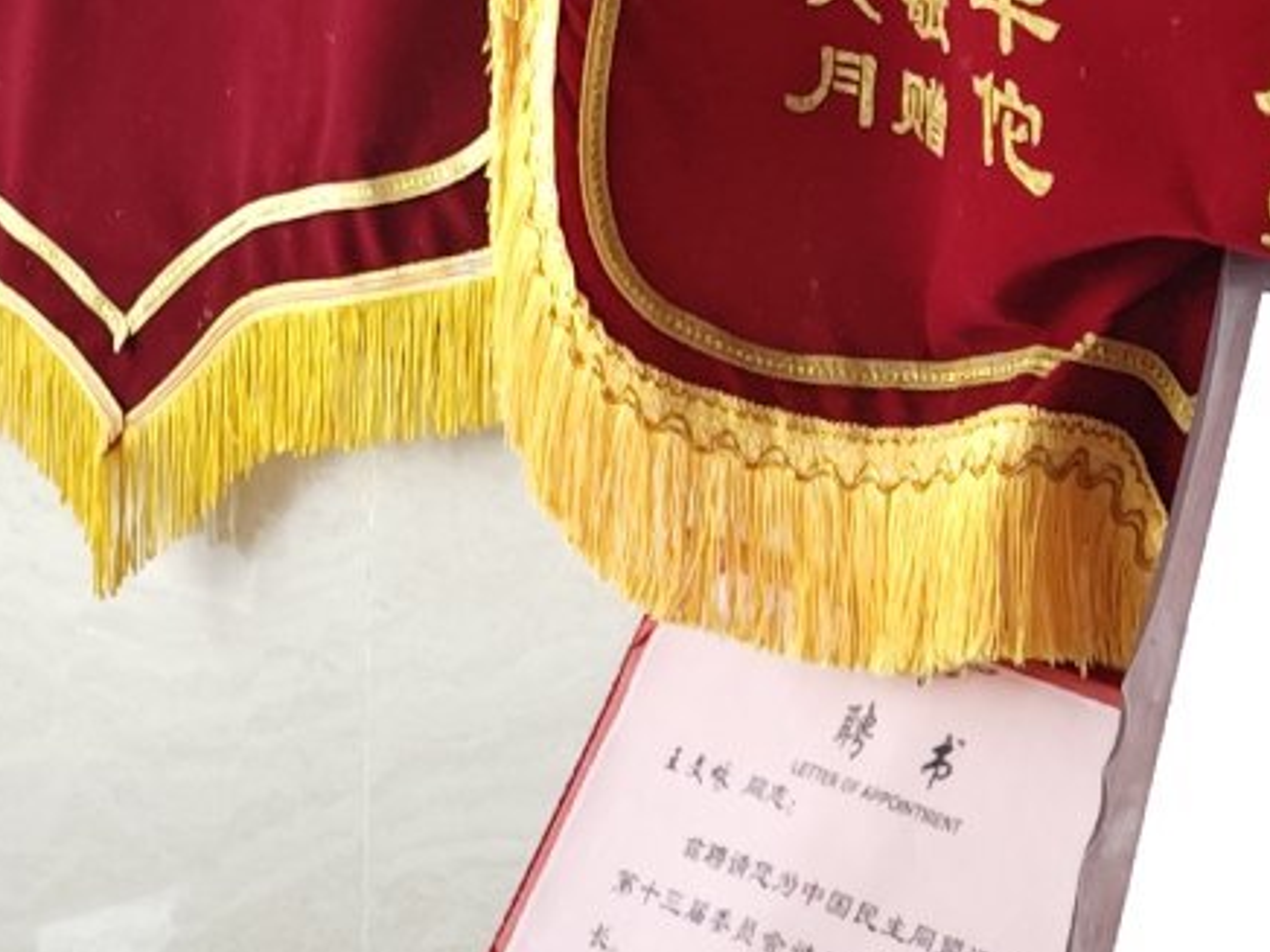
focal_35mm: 144
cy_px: -1400
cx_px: 1394
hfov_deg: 13.4
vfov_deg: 9.2
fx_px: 5283
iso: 125
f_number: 1.42
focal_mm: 6.68
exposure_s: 1/100
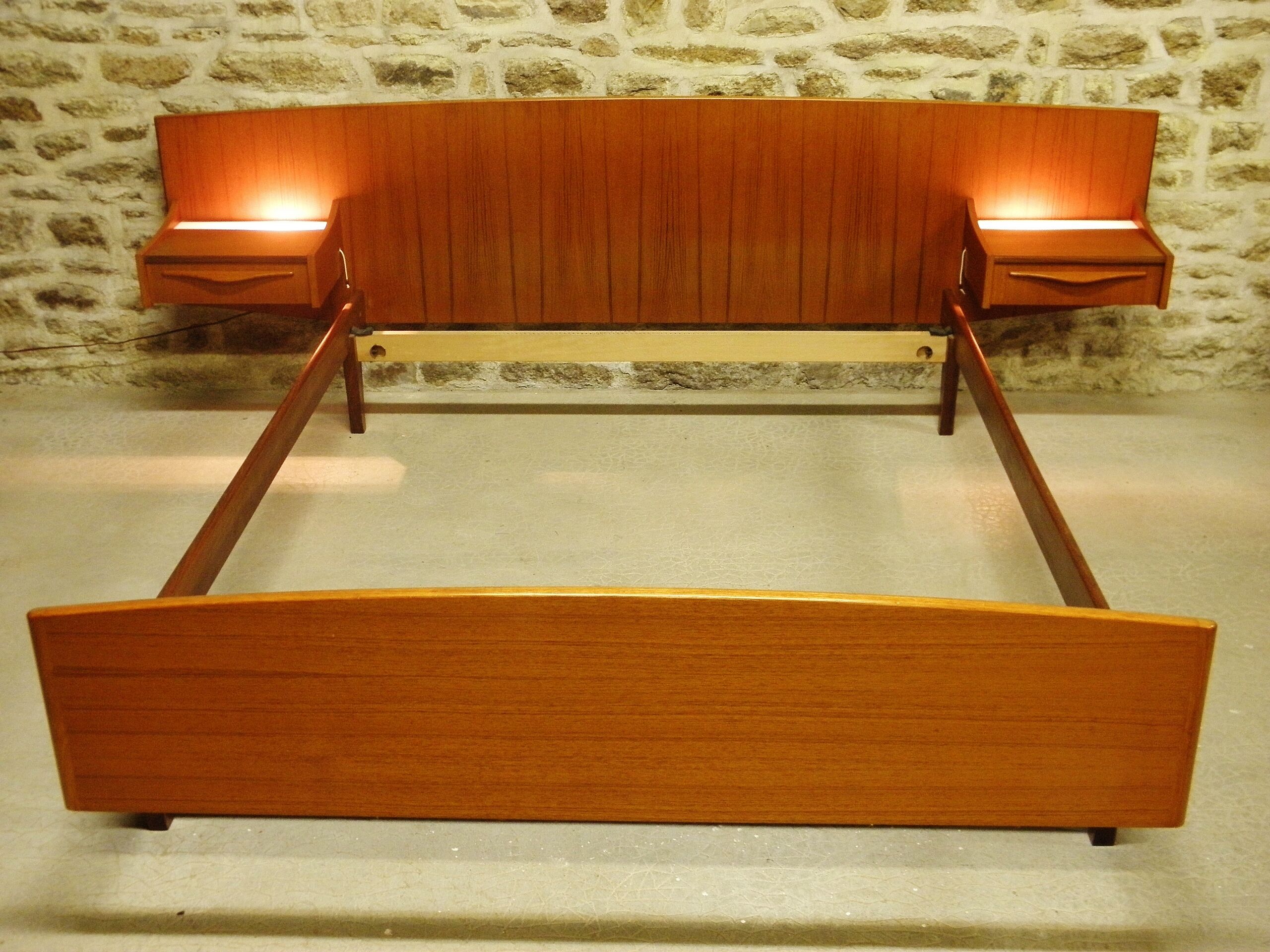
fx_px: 1431
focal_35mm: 39
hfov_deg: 47.9
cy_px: 476
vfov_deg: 36.8
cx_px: 635
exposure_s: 1/8
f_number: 3.8
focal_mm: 7.1
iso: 320
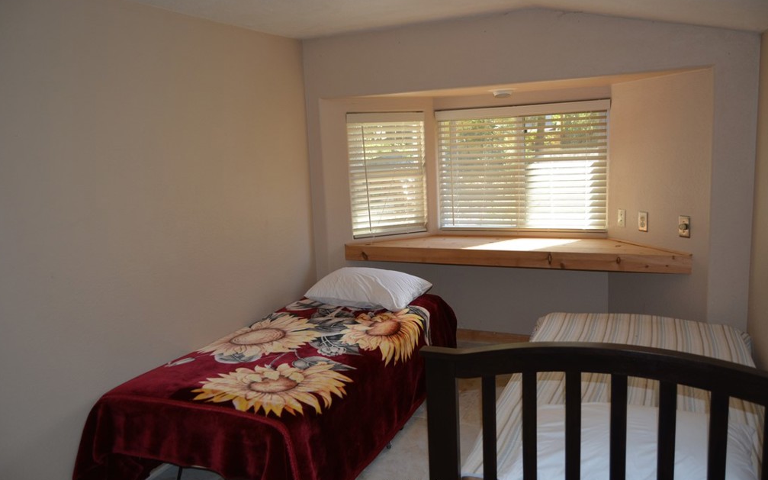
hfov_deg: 66.5
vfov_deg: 44.5
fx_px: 586
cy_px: 238
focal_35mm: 28
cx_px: 383
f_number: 3.5
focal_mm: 18
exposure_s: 1/125
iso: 280
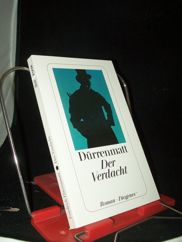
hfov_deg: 34.3
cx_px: 91
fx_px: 294
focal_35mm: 42
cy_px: 121
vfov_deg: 44.8
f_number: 2.8
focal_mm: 7
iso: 80
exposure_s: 1/60
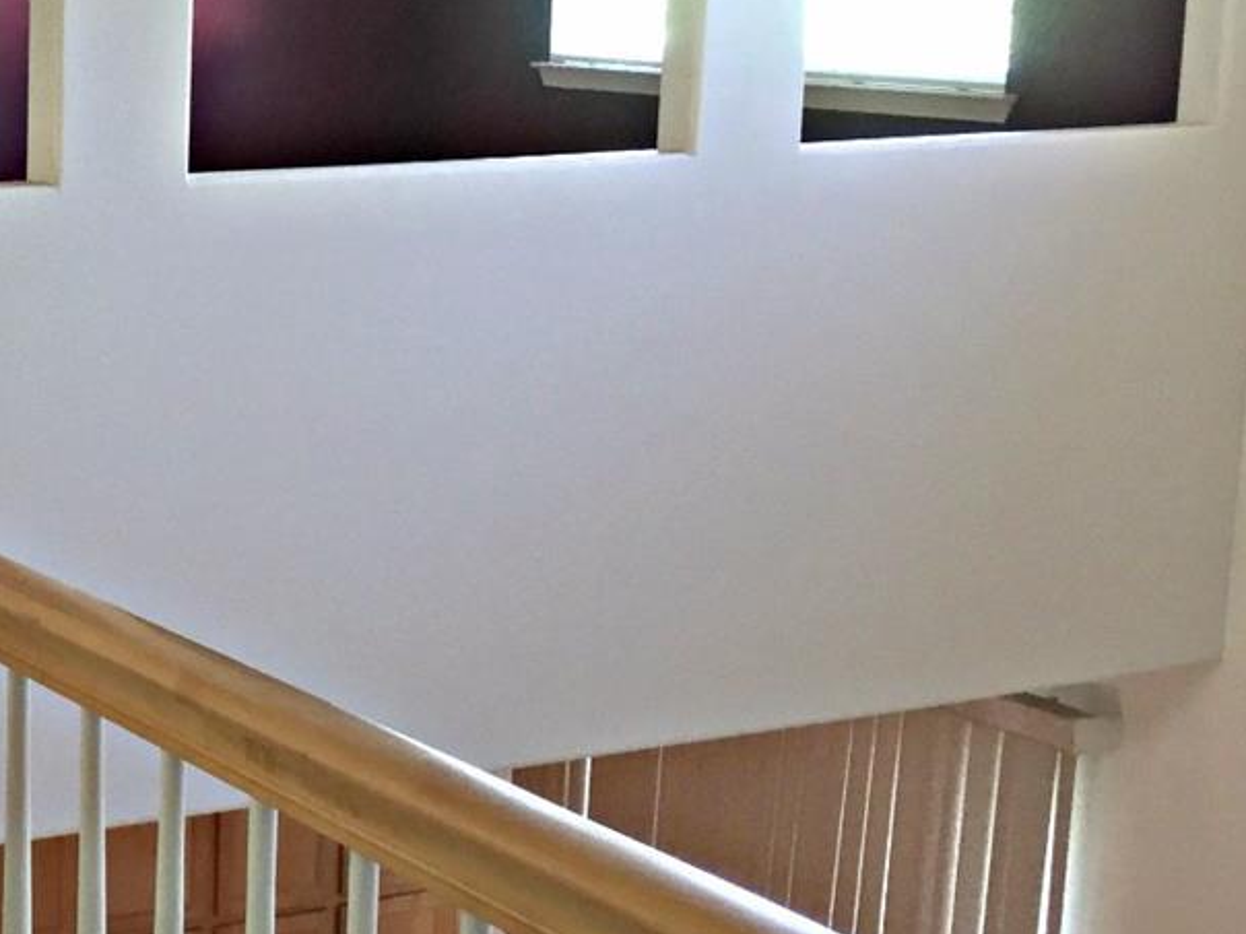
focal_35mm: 72
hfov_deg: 24.7
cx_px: -204
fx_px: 2592
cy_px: 386
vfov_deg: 20.4
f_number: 2.2
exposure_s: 1/30
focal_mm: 4.15
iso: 64
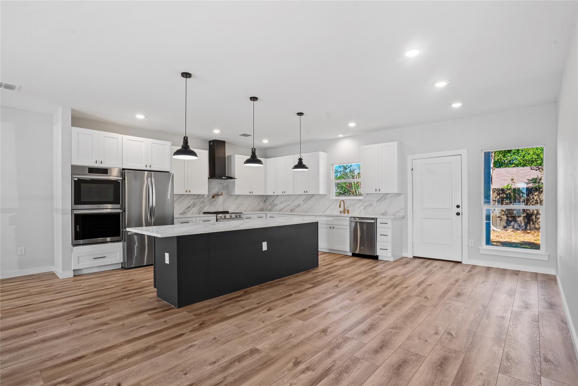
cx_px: 289
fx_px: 257
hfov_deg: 96.7
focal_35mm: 16
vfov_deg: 73.8
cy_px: 193
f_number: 11
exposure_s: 1/1.67
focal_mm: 16
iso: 320
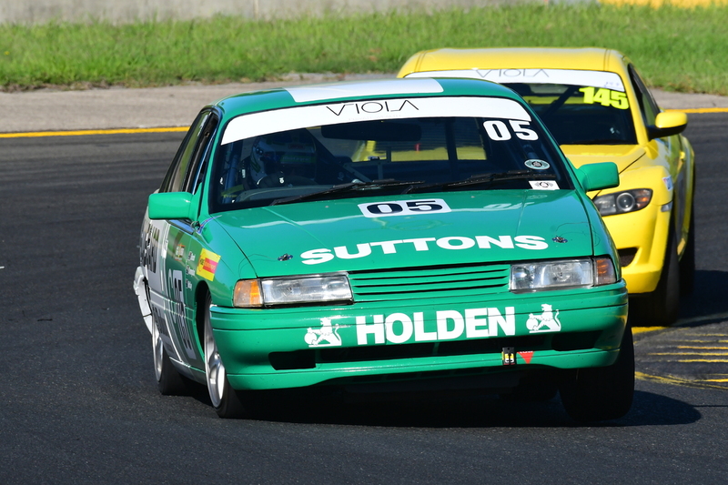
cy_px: 242
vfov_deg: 2.2
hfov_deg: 3.3
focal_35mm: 630
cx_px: 364
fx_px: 12737
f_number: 13
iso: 500
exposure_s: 1/640
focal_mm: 420
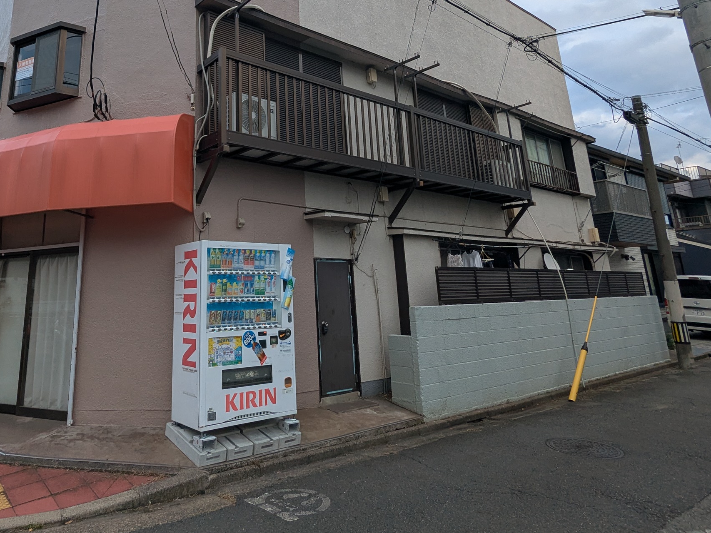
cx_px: 254
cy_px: 158
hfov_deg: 70.1
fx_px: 493
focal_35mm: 24
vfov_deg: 55.0
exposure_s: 1/432
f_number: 2.2
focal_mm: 2.35
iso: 54
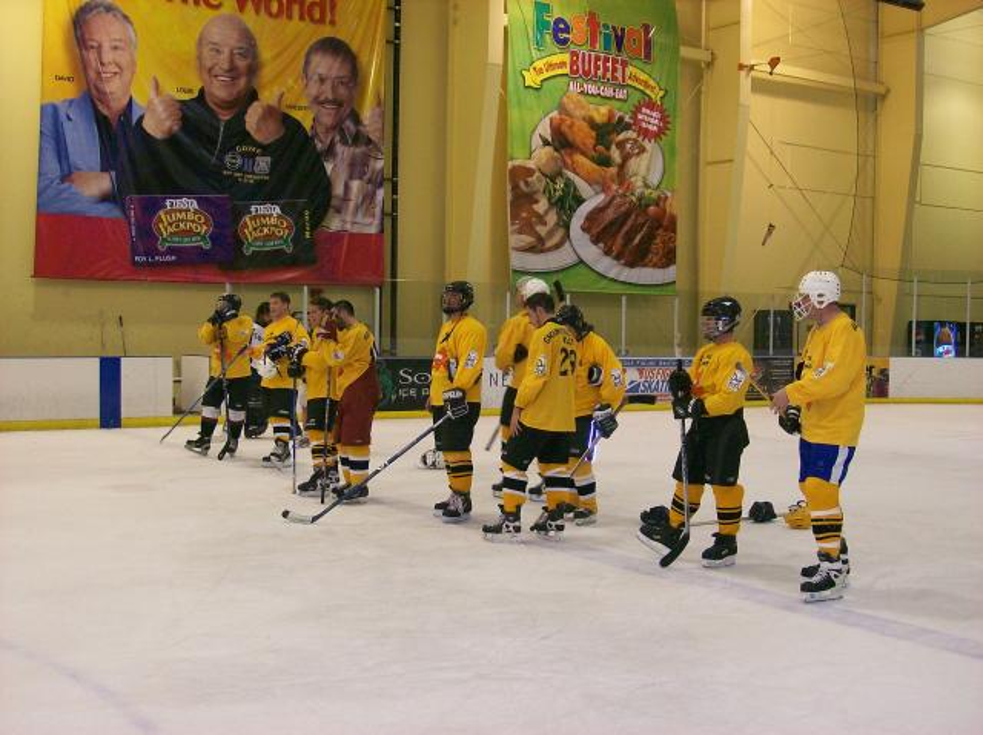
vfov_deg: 32.1
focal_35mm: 45
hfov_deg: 42.1
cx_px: 492
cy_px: 368
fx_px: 1277
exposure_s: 1/83.5
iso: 140
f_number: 3
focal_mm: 7.6
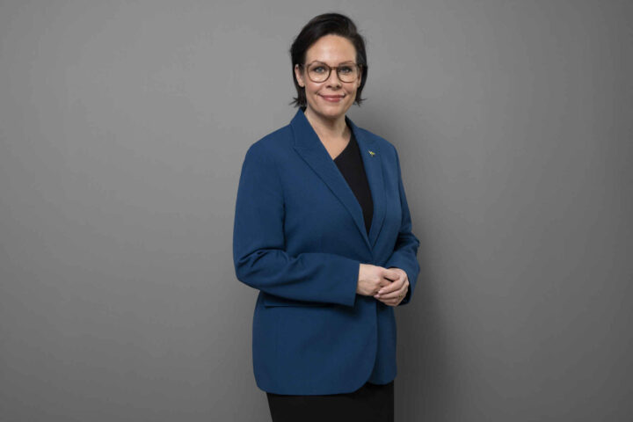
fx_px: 879
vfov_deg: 27.0
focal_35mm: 50
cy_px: 211
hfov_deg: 39.6
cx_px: 316
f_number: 3.5
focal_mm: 50
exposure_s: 1/200
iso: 200
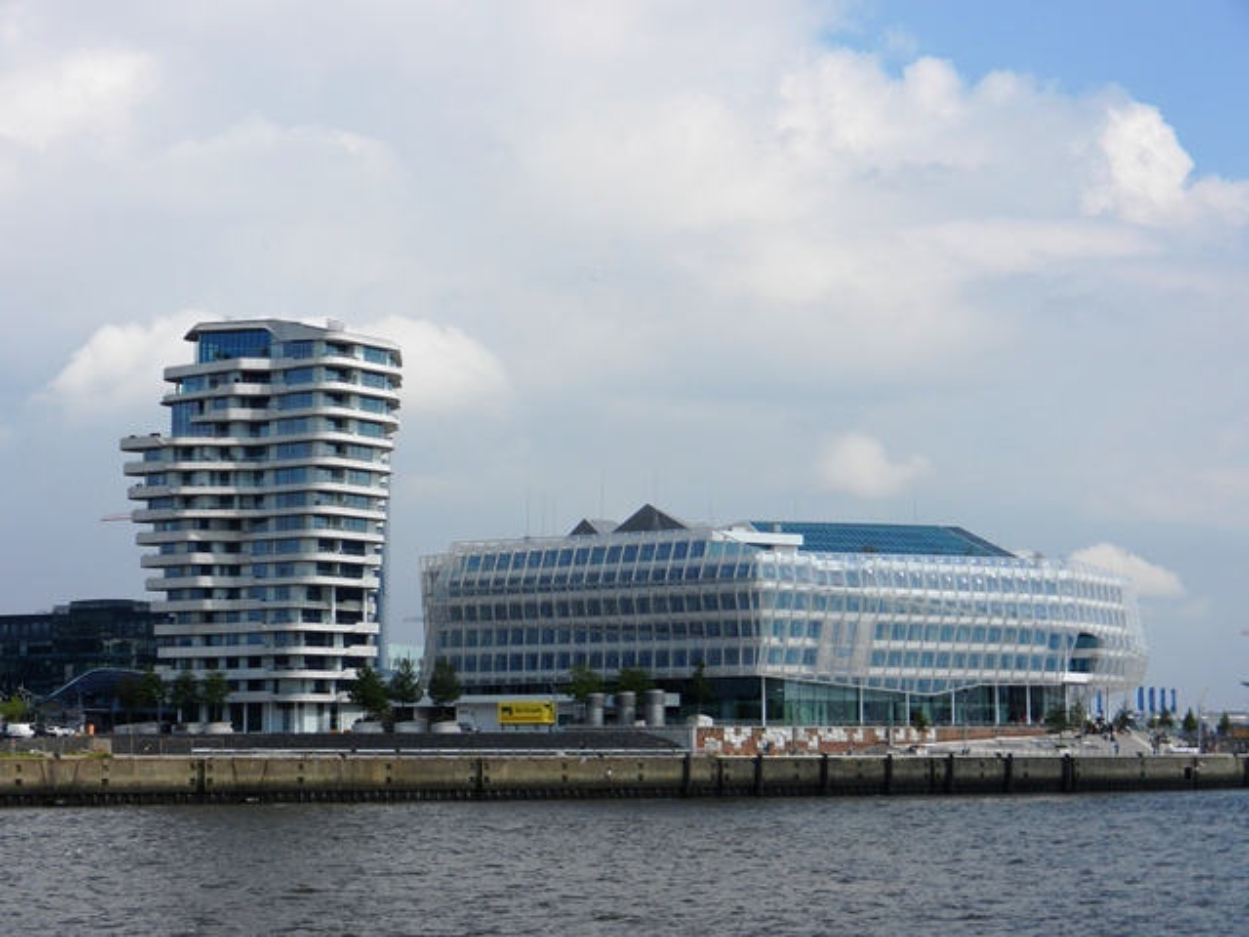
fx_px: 2454
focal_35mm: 68
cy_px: 468
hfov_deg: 28.6
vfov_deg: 21.6
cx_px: 624
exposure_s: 1/1600
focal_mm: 12.3
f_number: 4.6
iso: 160
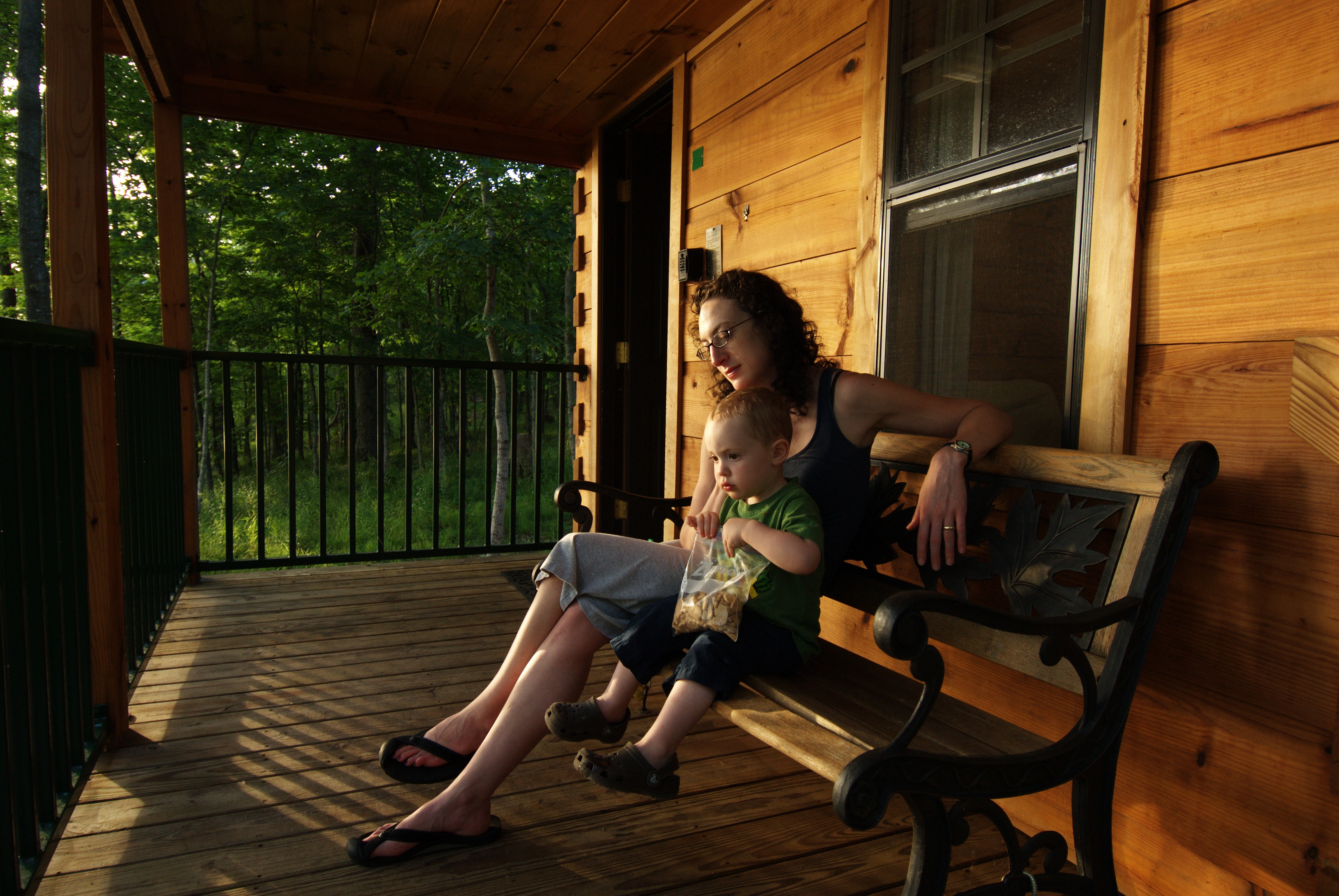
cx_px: 670
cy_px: 448
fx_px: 782
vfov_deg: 59.6
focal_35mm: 21
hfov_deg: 81.1
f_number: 5
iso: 250
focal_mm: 14
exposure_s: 1/40
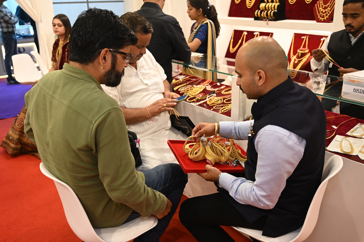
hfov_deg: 55.1
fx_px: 349
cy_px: 121
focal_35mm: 34
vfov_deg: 38.3
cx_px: 182
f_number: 4
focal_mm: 34.5
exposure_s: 1/160
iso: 640
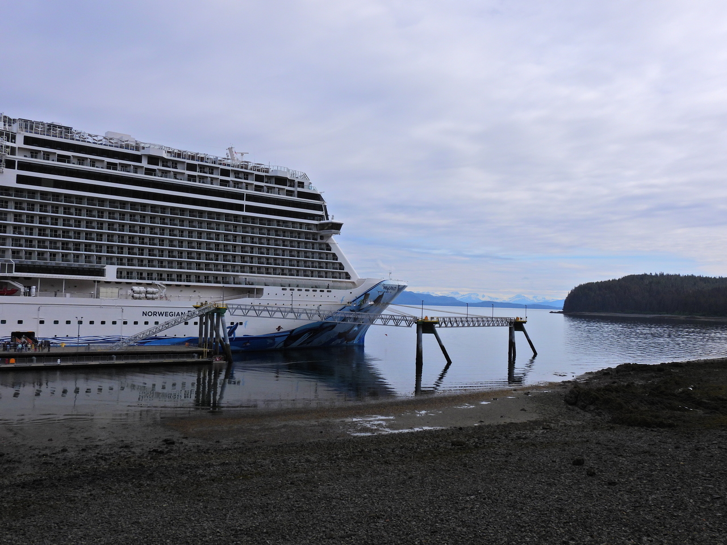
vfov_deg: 42.9
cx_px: 364
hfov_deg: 55.4
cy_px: 272
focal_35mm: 33
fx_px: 693
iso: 100
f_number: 4.5
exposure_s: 1/1600
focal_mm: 5.9
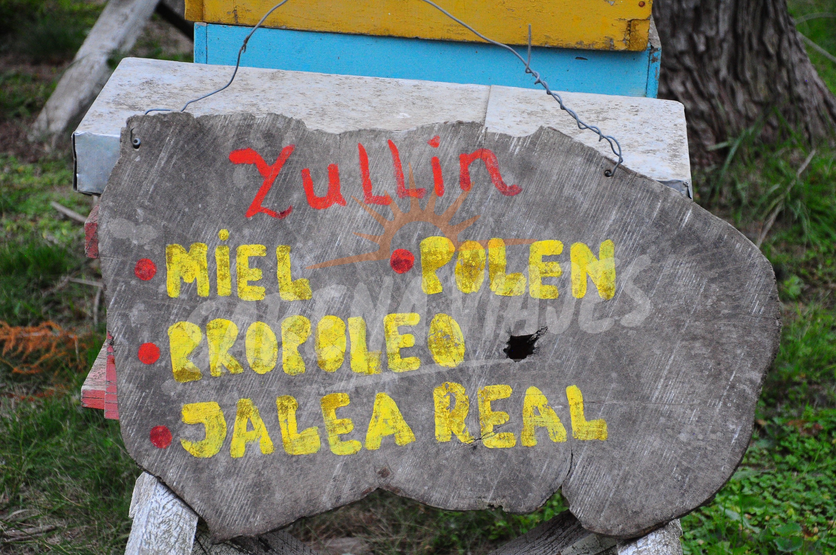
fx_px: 2435
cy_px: 278
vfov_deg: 13.0
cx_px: 418
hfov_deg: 19.5
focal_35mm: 105
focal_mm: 70
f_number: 5.3
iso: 1600
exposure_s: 1/640
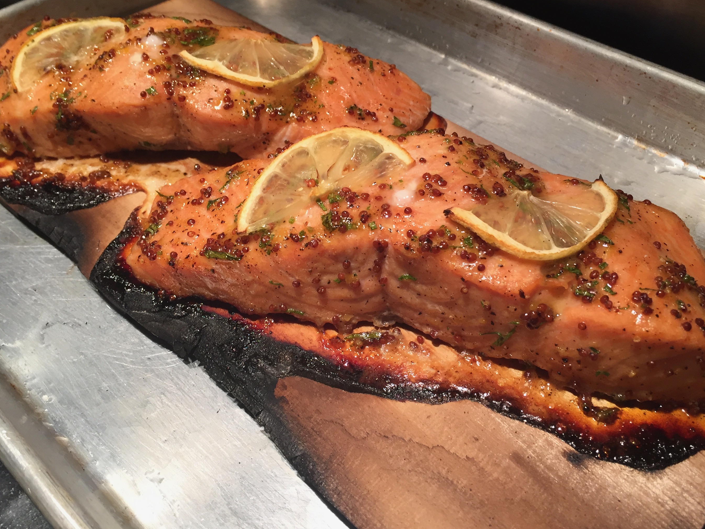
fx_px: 713
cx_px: 372
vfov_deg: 40.7
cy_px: 241
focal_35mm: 35
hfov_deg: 52.6
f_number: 2.2
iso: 32
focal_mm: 4.15
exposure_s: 1/40
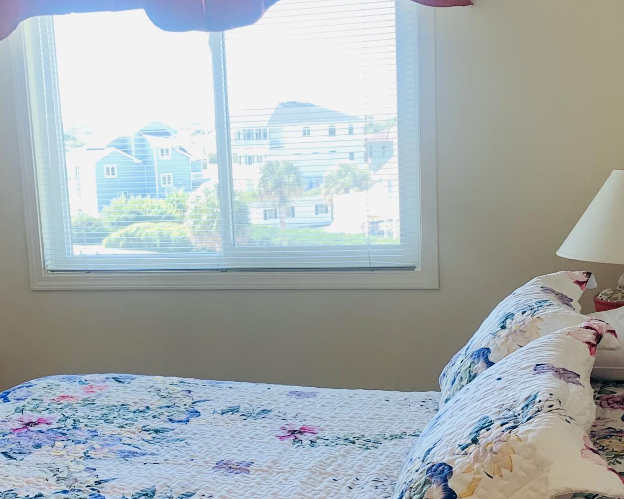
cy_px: 295
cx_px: 268
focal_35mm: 56
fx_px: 1034
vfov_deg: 27.1
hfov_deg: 33.5
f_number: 1.8
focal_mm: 4.25
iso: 64
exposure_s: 1/120
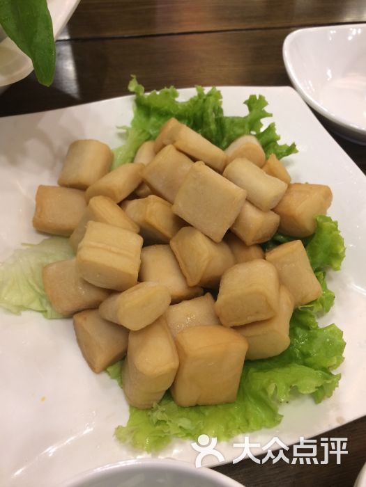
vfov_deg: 61.7
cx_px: 183
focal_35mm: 29
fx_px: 409
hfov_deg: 48.2
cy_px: 244
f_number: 2.2
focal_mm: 4.15
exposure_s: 1/33
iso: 100
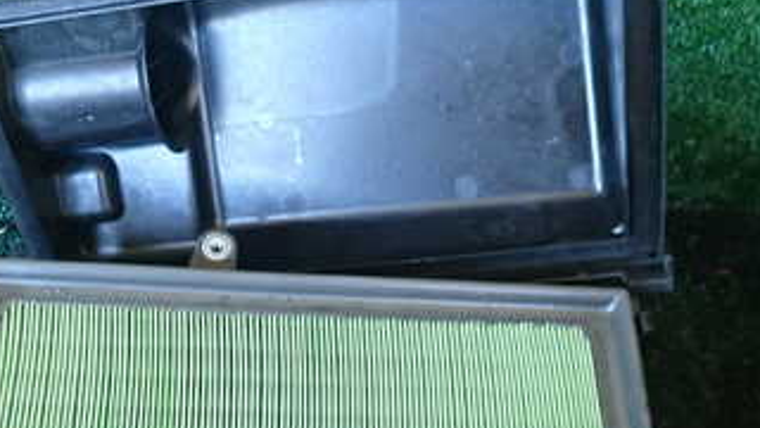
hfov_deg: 40.5
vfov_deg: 23.4
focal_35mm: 51
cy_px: 276
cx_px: 316
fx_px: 1028
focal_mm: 4.5
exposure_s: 1/30
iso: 320
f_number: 2
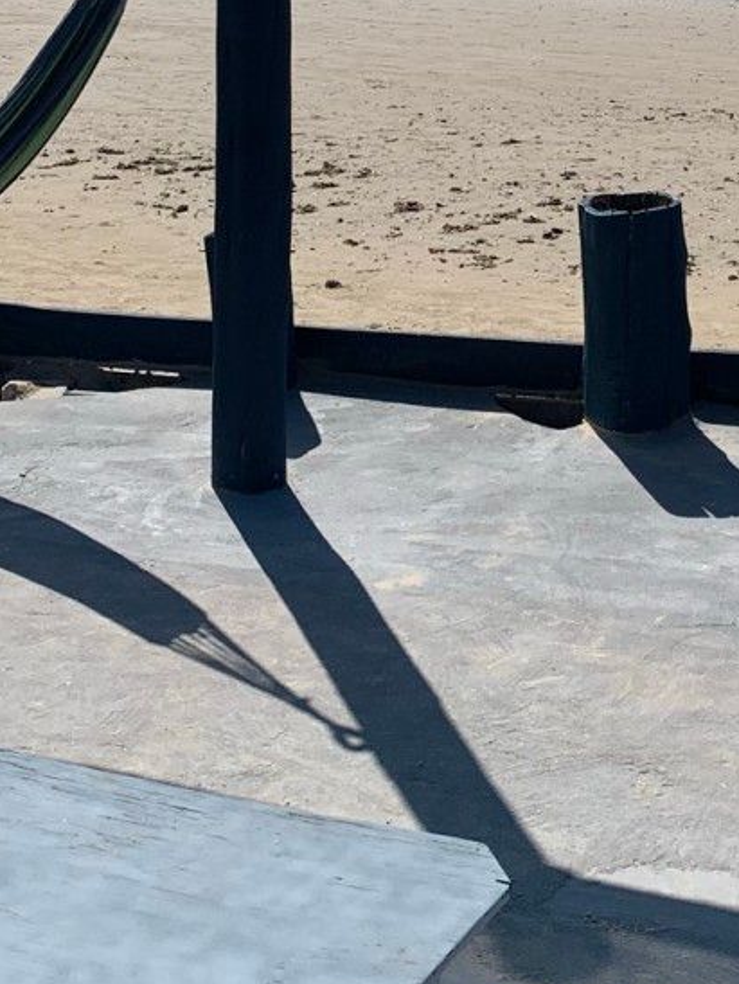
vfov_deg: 24.3
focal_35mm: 76
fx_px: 2161
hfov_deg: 19.0
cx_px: 701
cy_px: -32
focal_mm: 4.25
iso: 25
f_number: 1.8
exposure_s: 1/4464
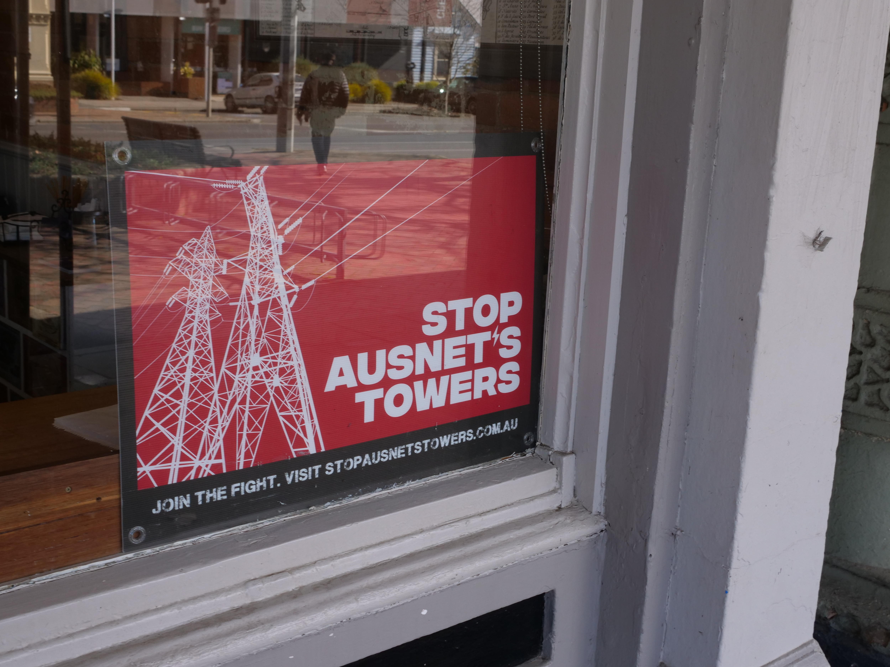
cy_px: 334
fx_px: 1183
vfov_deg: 31.5
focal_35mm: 46
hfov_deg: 41.2
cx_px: 445
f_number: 8
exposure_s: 1/100
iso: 400
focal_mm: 23
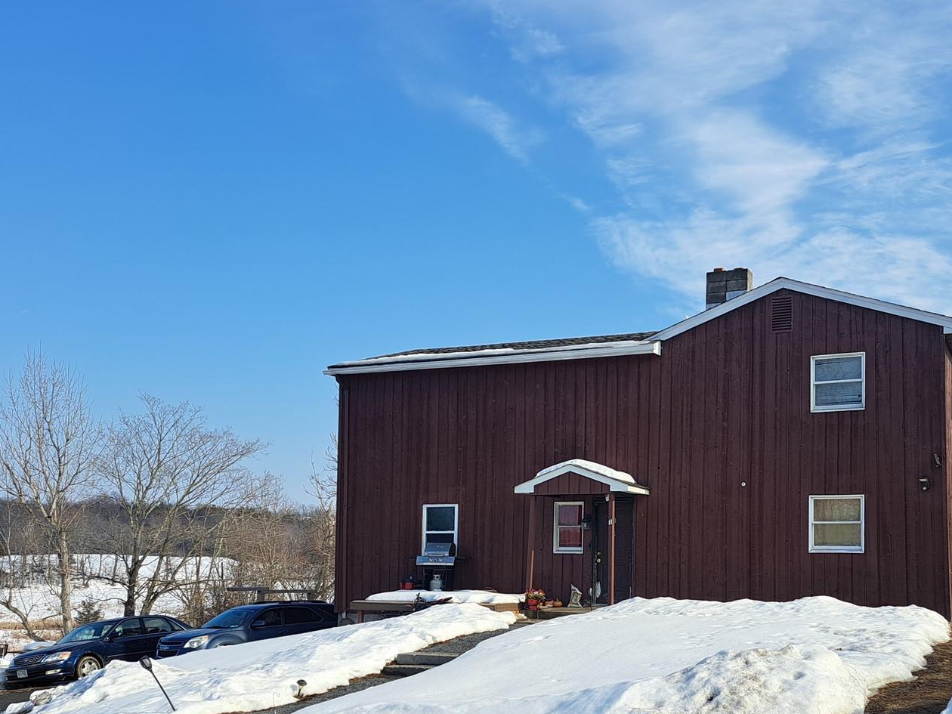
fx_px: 1073
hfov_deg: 47.5
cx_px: 578
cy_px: 527
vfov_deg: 36.1
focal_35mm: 39
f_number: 1.8
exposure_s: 1/1294
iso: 50
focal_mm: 5.23
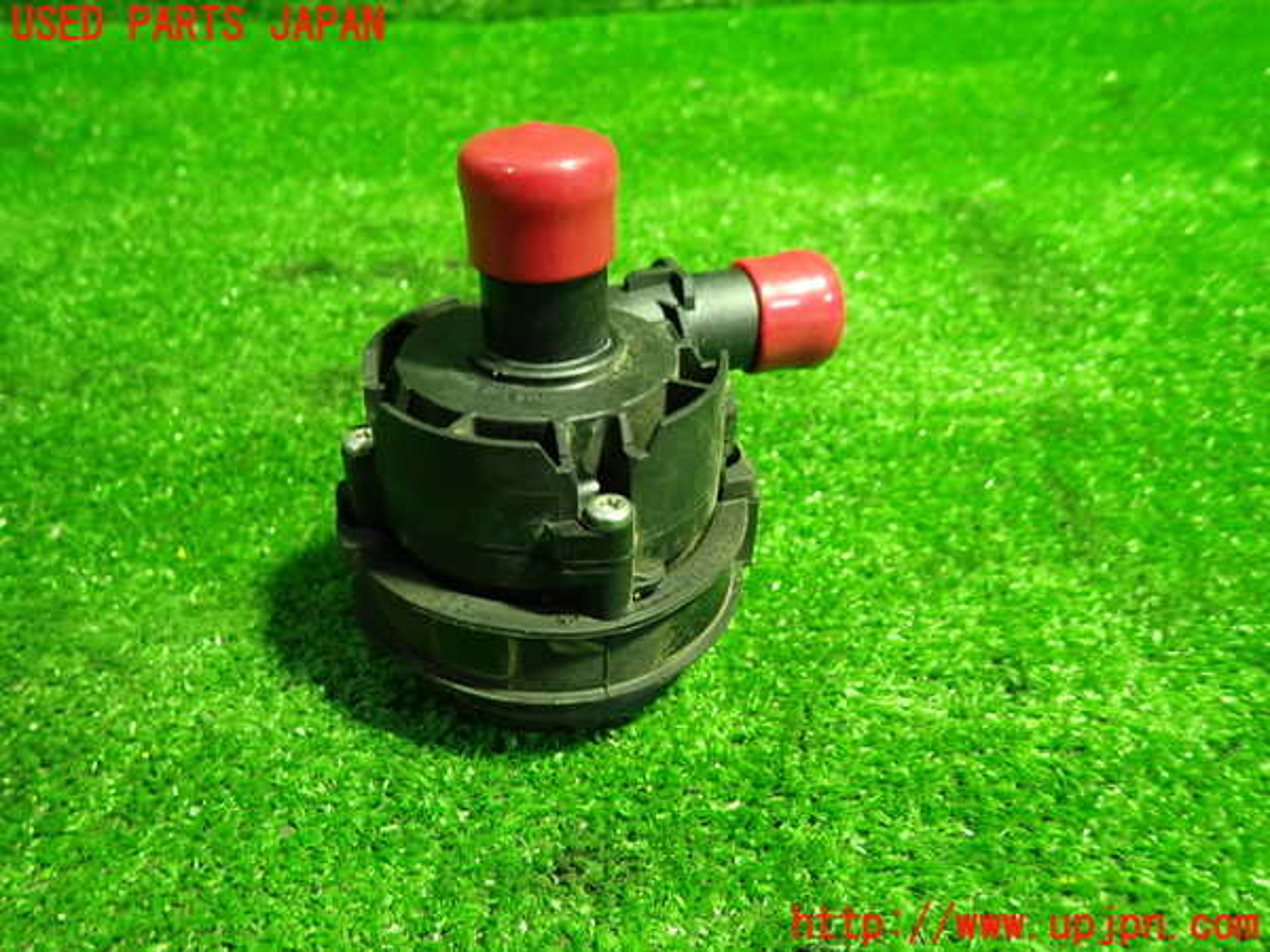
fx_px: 917
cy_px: 476
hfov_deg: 69.4
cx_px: 635
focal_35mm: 25
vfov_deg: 54.9
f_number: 2
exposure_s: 1/30
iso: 500
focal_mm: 4.5
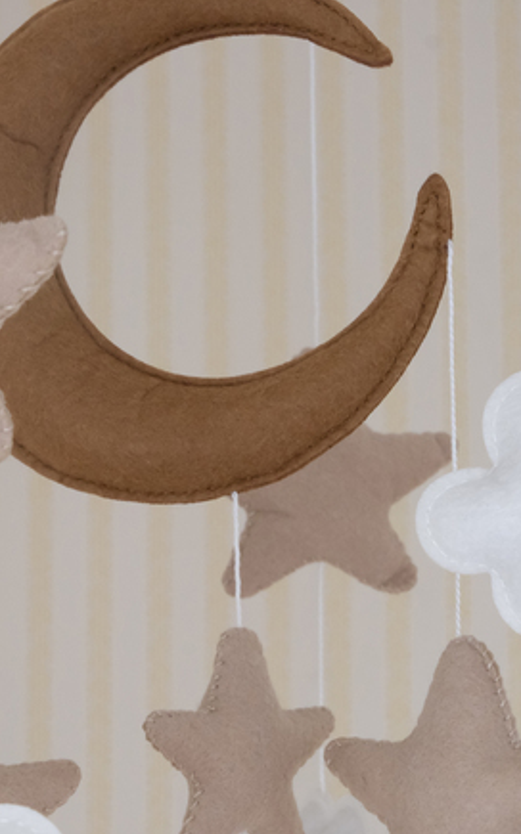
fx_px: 2525
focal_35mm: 111
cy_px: 564
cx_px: 124
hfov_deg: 11.7
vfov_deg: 18.7
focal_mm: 48.4
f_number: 13
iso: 4000
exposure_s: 1/60
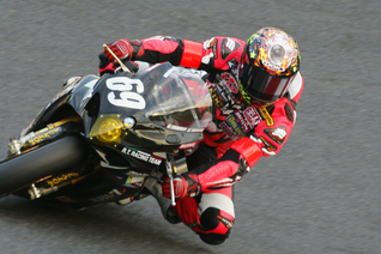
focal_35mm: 1208
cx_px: 145
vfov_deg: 1.1
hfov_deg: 1.7
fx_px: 12784
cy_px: 129
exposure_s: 1/125
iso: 320
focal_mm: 400
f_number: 6.3
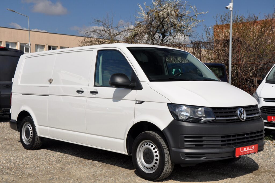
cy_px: 92
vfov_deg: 26.4
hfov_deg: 38.9
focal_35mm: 51
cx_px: 138
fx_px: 389
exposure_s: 1/500
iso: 400
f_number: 11
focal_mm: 34
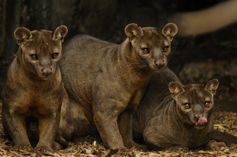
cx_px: 118
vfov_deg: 3.0
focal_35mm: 450
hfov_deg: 4.6
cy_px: 78
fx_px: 2959
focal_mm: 300
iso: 640
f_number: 4
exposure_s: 1/40
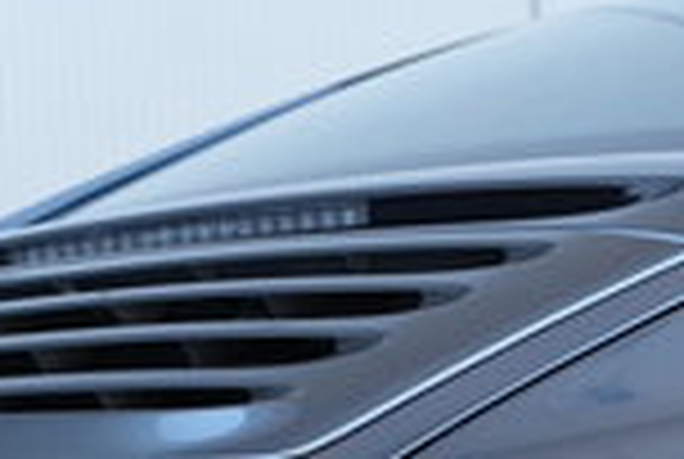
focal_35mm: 252
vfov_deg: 5.4
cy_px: 927
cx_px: 670
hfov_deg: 8.1
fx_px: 4797
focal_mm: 50
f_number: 4
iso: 200
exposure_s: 1/60
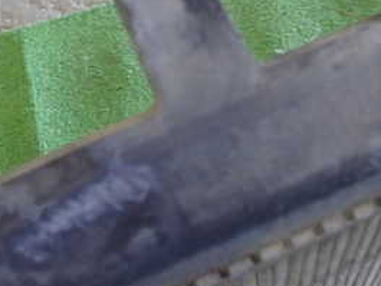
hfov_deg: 28.5
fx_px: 749
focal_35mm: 68
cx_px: 180
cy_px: 10
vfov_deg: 21.0
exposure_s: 1/30
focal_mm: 5.4
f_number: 2.3
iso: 500
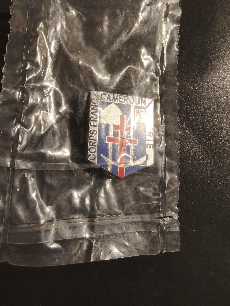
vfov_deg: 73.9
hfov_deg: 58.9
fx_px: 204
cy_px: 153
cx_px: 115
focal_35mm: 23
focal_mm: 2.32
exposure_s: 1/100
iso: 160
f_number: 2
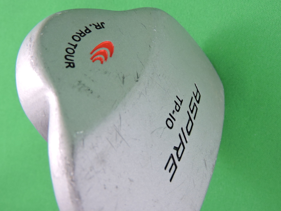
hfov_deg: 42.1
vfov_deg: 32.2
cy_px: 106
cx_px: 140
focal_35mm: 45
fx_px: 365
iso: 250
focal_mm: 8.1
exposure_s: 1/30
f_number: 4
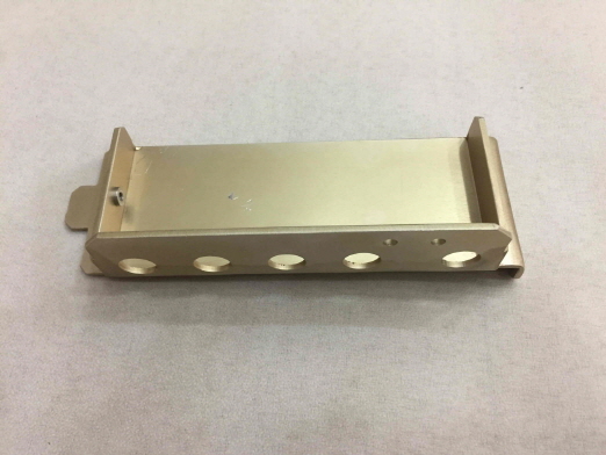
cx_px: 303
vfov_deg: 48.3
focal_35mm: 29
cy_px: 228
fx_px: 508
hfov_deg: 61.6
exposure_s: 1/30
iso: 125
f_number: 2.2
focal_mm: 4.15
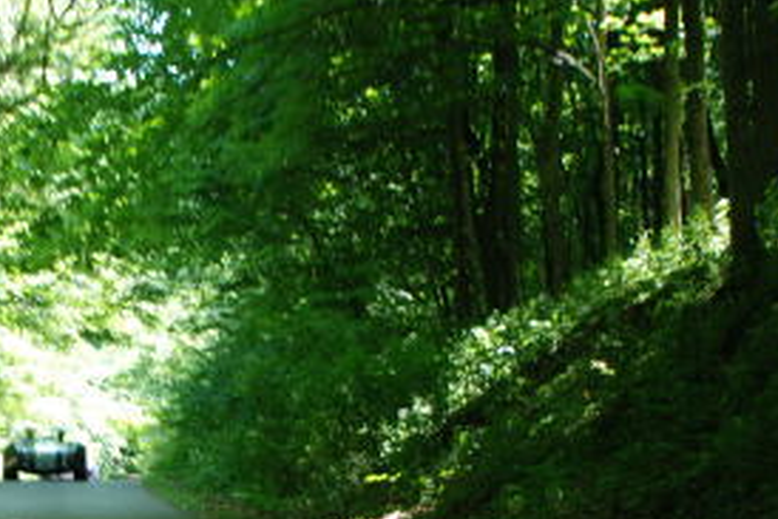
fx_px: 1968
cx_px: 37
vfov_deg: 14.8
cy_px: 528
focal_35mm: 91
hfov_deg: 21.7
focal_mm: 26
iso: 200
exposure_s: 1/50
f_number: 4
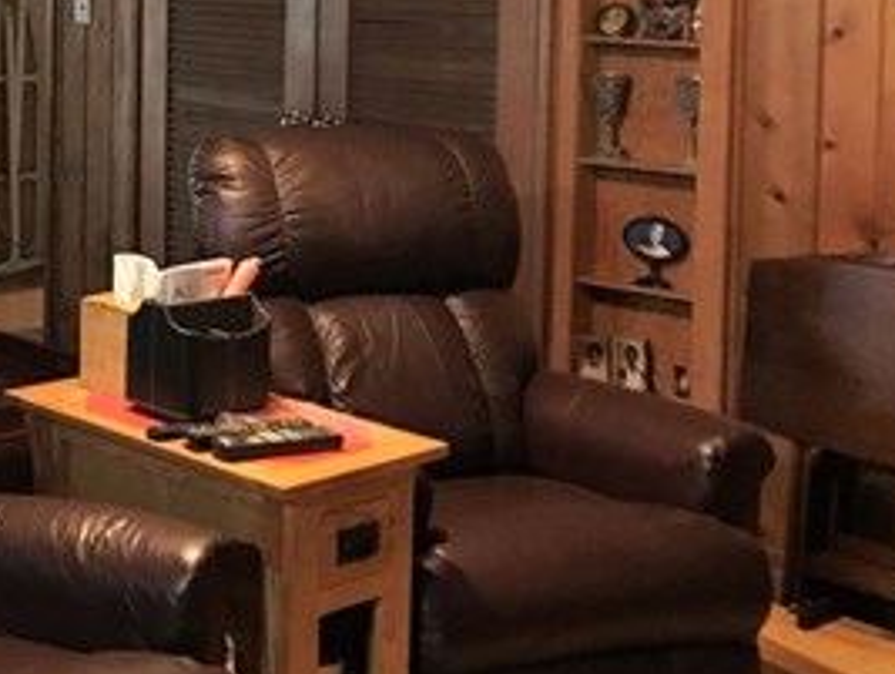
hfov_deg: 26.7
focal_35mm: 67
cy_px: 20
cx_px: -74
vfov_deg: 21.3
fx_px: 1735
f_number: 1.8
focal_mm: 3.99
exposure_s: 1/6
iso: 100
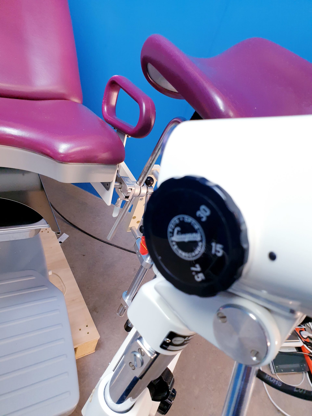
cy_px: 208
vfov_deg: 67.3
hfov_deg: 53.1
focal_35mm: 26
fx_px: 312
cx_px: 156
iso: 160
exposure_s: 1/50
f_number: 2.4
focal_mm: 4.3
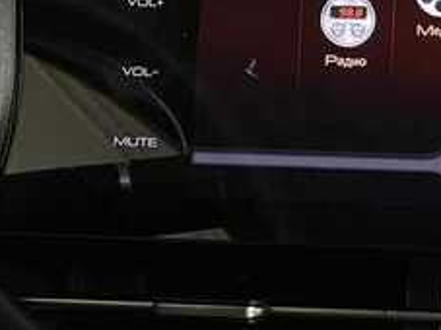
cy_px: 216
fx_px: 1312
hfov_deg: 17.5
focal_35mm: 103
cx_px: 620
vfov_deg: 14.3
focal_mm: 4.2
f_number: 1.6
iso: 200
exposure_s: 1/50
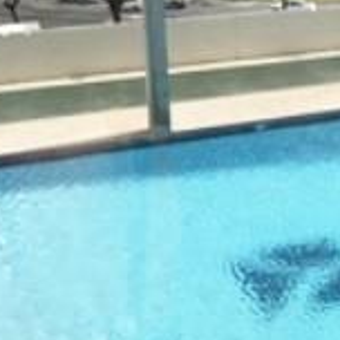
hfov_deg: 24.7
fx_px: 745
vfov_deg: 25.4
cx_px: 324
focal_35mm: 67
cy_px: 88
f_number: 6.3
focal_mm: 10
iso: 100
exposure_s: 1/125
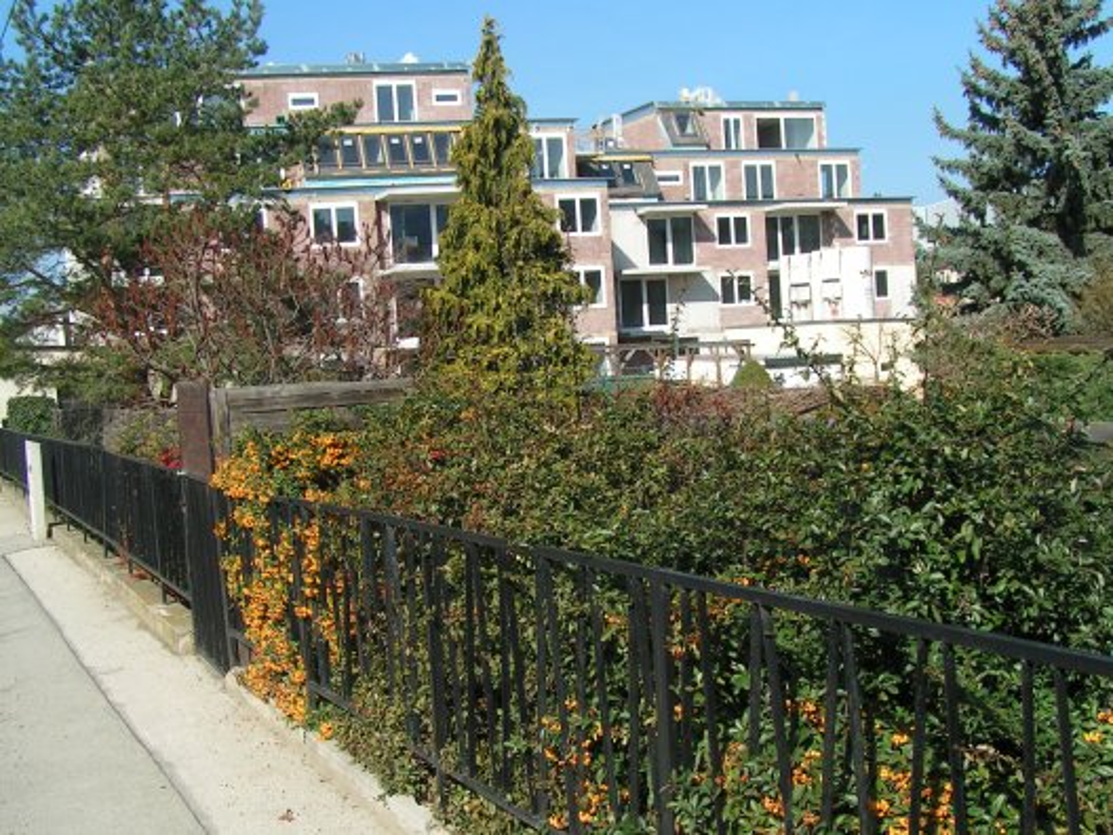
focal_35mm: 38
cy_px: 418
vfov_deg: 37.7
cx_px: 556
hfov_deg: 49.0
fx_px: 1222
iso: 50
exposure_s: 1/640
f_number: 4
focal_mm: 5.8
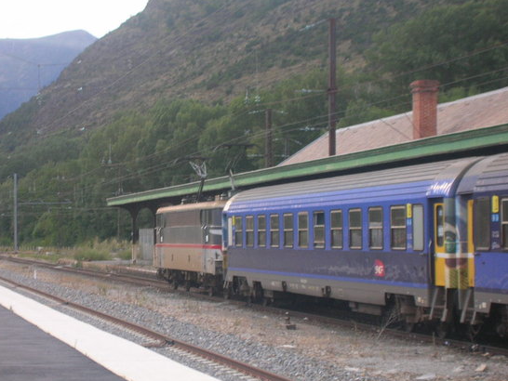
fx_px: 1806
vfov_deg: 12.1
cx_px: 216
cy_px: 220
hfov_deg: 16.0
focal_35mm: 123
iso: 56
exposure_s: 1/30
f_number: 4.9
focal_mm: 17.4
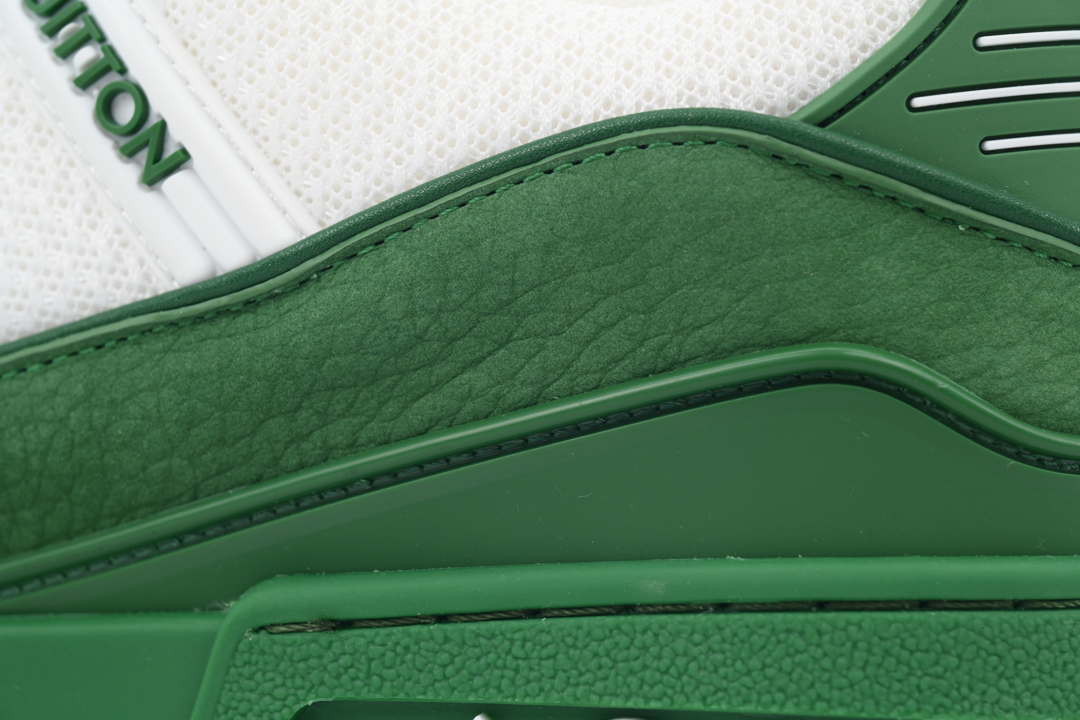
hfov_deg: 19.5
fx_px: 3150
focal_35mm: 105
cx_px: 540
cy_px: 360
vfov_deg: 13.0
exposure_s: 1/100
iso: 400
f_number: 10
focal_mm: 105
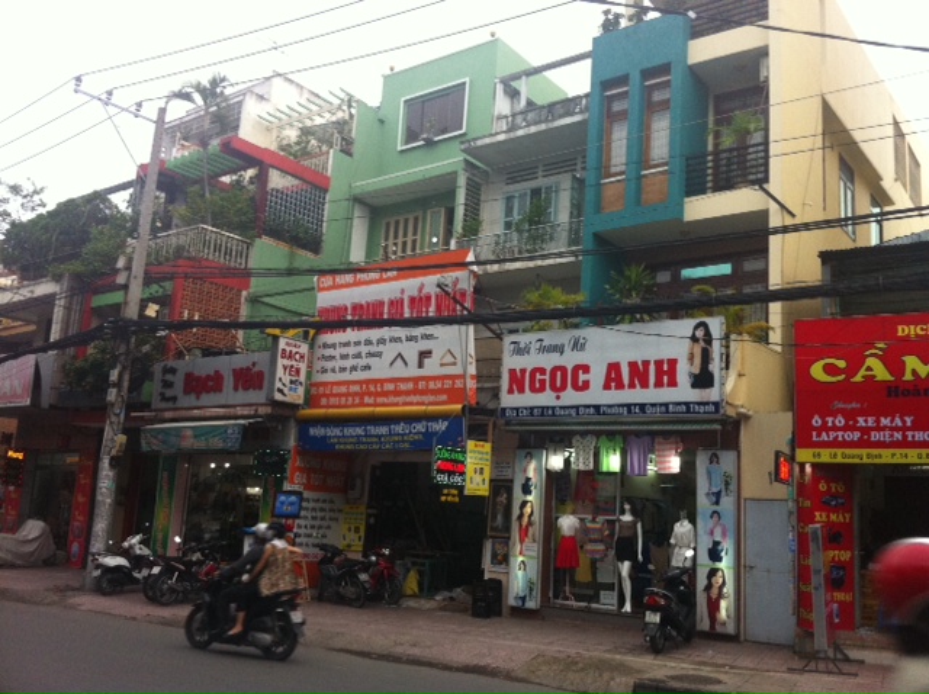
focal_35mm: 35
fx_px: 938
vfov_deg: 40.6
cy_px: 347
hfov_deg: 52.7
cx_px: 464
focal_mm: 3.85
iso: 160
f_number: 2.8
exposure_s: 1/120
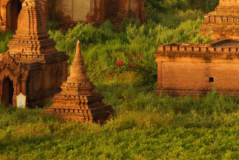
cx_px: 290
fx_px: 3140
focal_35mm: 473
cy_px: -82
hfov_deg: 4.3
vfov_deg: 2.9
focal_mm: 150
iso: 125
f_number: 5.6
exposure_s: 1/160
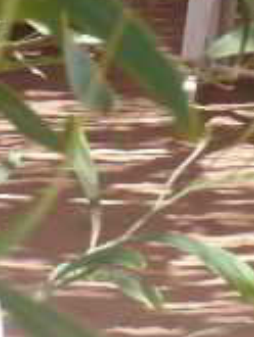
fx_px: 2062
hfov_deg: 6.9
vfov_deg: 9.1
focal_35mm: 211
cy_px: -202
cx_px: 453
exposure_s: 1/80
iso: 100
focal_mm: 9.5
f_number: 4.4
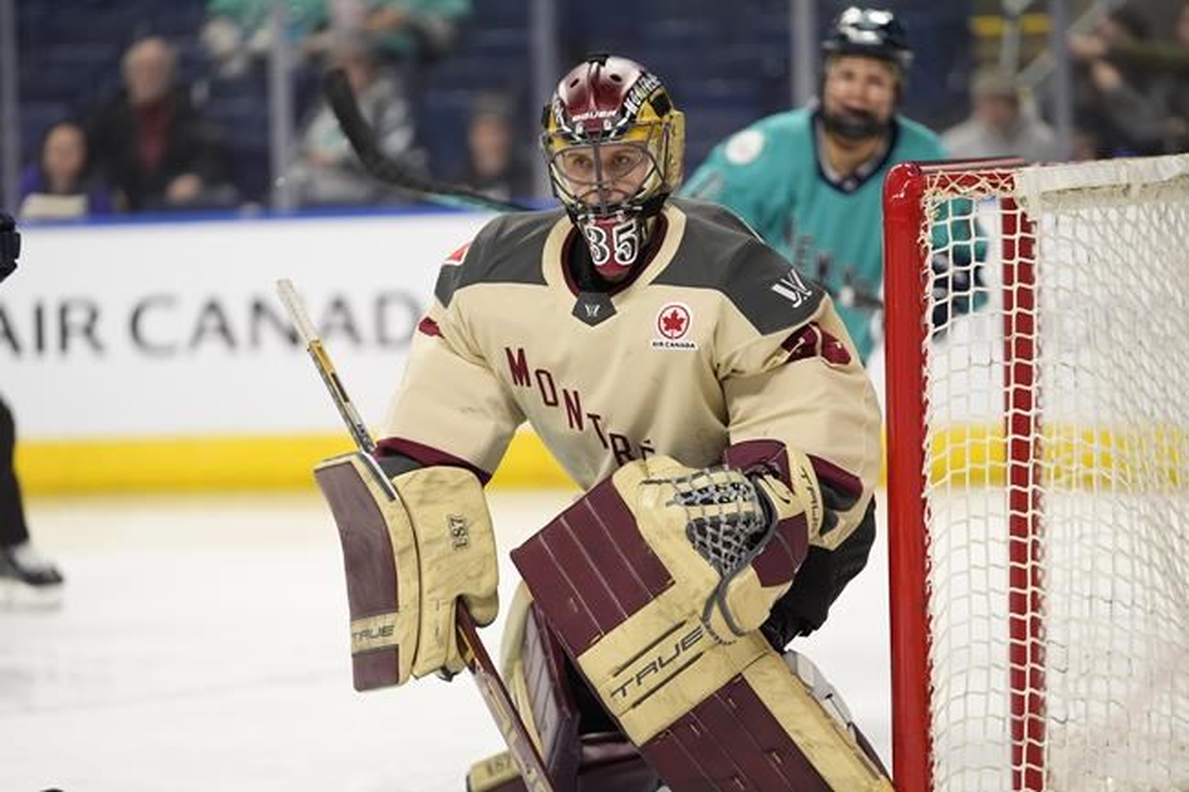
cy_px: 396
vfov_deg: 7.7
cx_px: 594
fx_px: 5910
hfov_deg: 11.5
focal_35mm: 179
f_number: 3.2
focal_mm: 179
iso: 4000
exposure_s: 1/2000
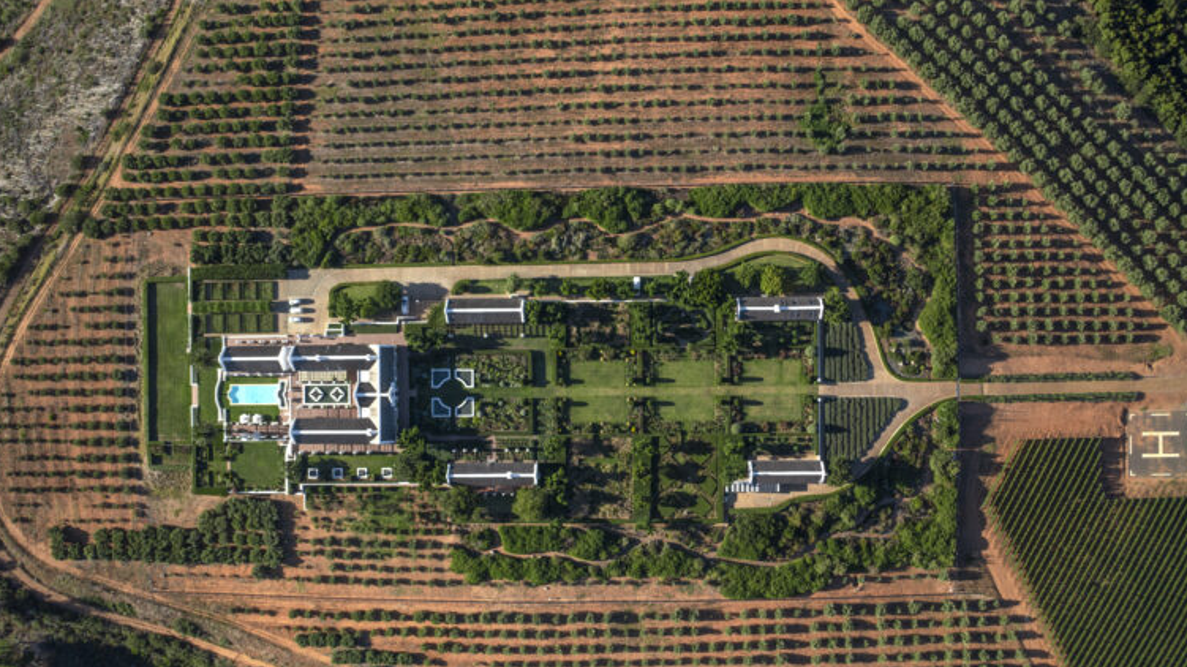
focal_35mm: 30
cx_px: 599
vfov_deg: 38.9
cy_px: 365
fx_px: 944
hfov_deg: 64.3
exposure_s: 1/80
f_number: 2.8
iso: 100
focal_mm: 10.26
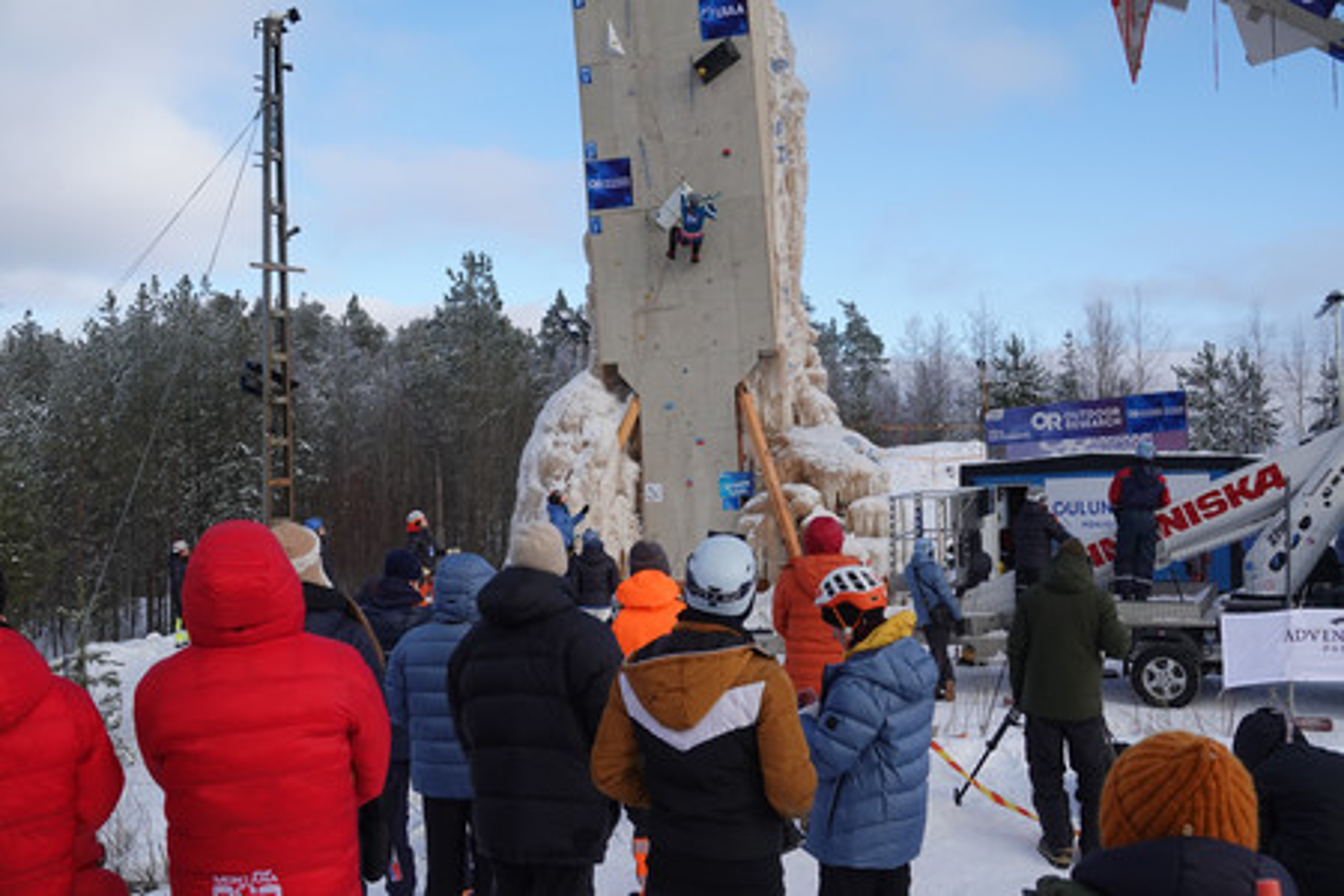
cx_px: 672
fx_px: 1456
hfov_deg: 49.6
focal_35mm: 39
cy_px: 448
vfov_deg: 34.2
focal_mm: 14.16
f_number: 3.2
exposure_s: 1/1000
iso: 100
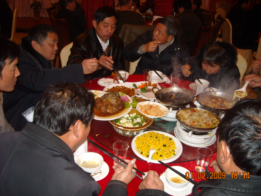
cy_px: 98
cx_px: 130
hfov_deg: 52.6
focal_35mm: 35
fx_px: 264
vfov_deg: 40.7
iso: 200
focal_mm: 5.7
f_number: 2.8
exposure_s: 1/60
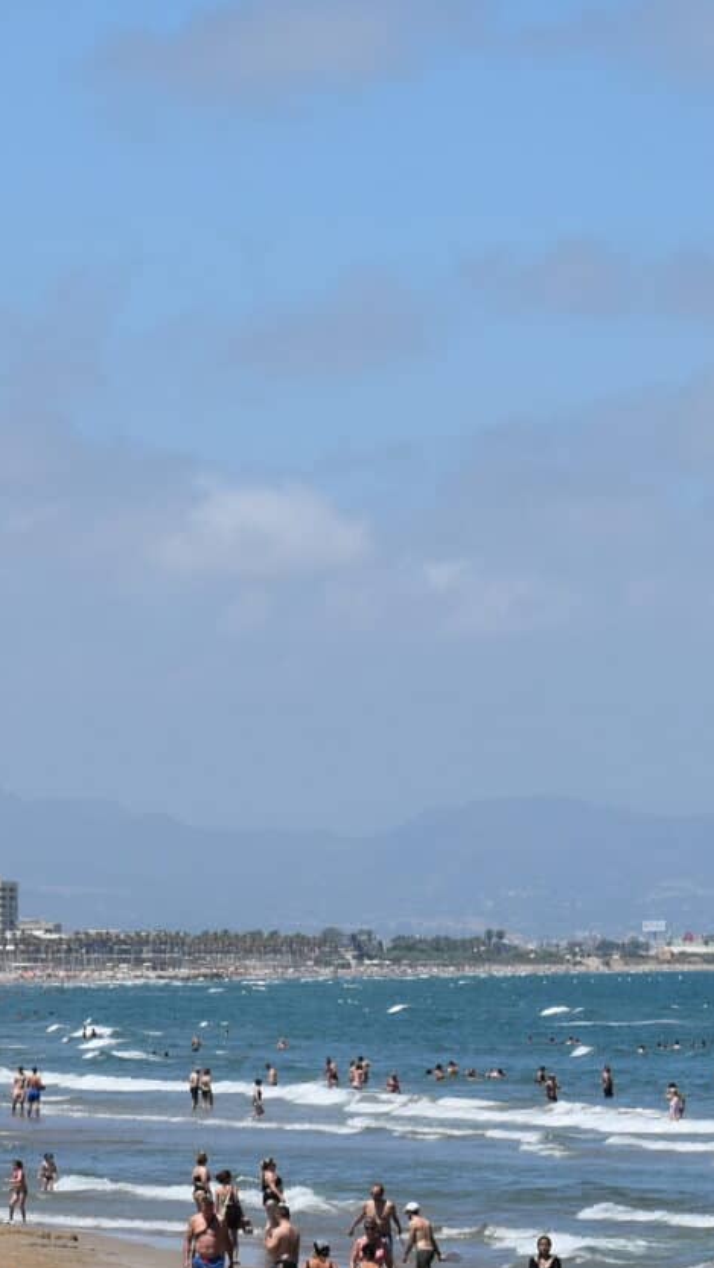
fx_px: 8933
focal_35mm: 266
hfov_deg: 4.5
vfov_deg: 8.1
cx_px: -1050
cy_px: 736
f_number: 10
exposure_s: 1/400
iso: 100
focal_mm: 55
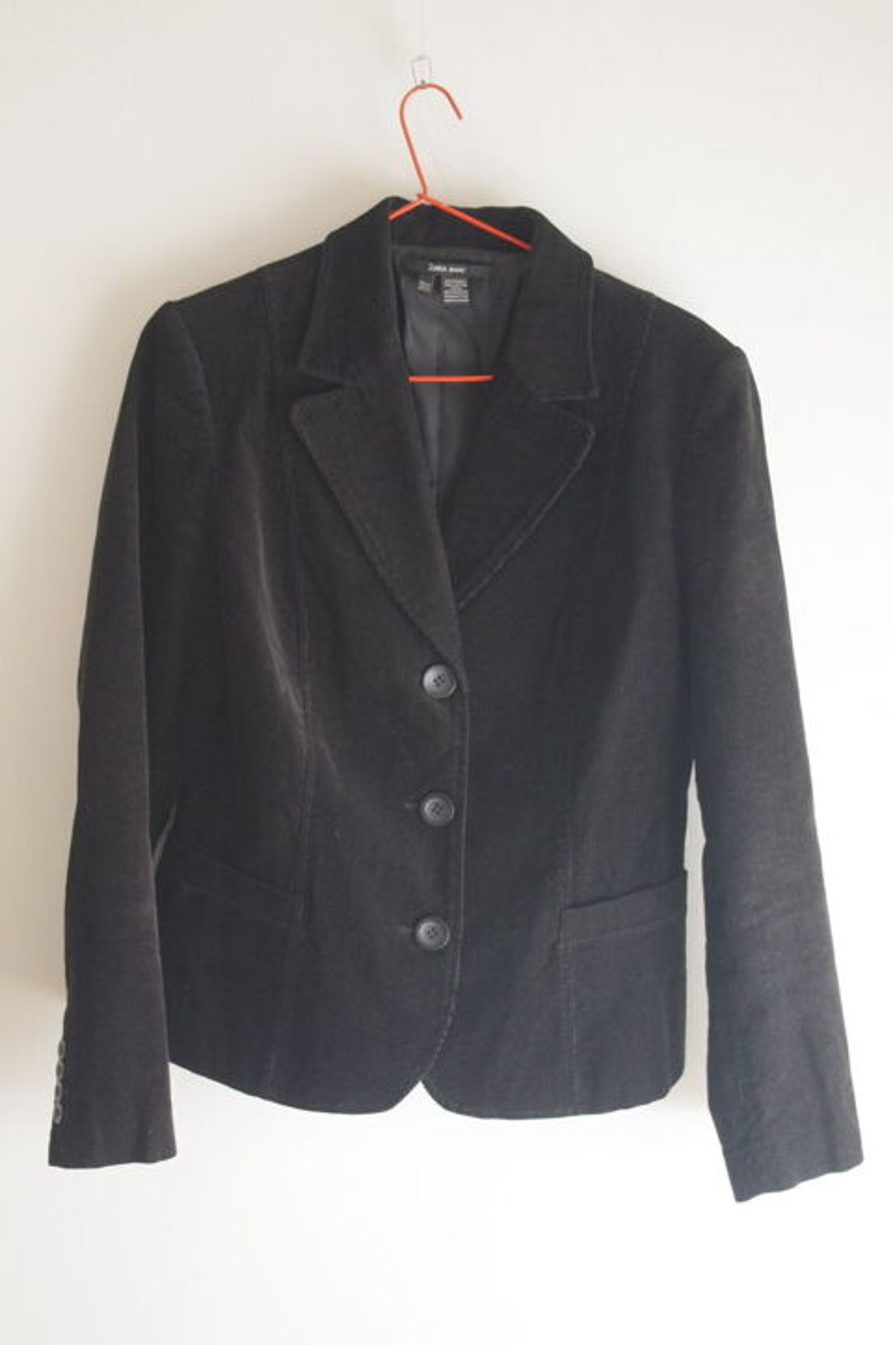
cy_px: 672
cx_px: 446
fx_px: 2388
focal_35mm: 64
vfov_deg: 31.5
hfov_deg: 21.2
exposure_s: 1/25
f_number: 4.5
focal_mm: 42.5
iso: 1600
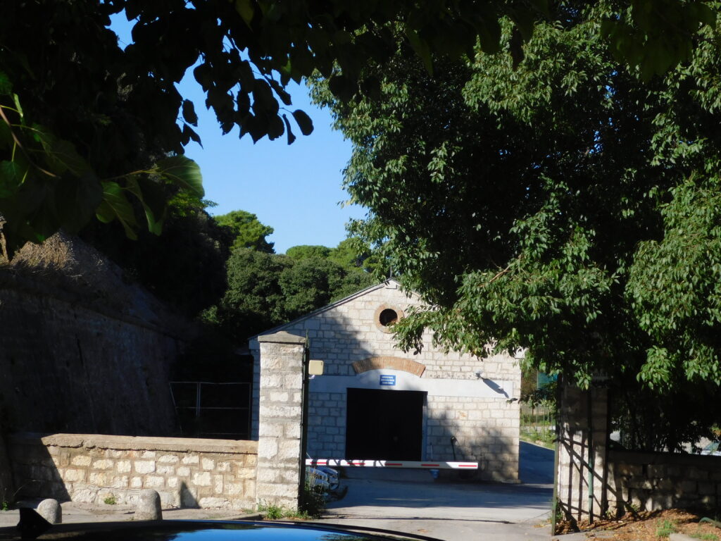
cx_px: 360
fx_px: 1375
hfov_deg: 29.4
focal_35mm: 66
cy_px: 270
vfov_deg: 22.3
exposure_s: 1/800
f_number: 4.2
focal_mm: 11.7
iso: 125
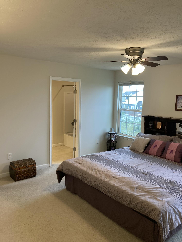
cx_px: 91
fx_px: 196
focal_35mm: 28
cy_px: 121
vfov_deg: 63.4
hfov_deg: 49.7
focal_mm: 3.99
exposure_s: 1/60
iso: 100
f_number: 1.8
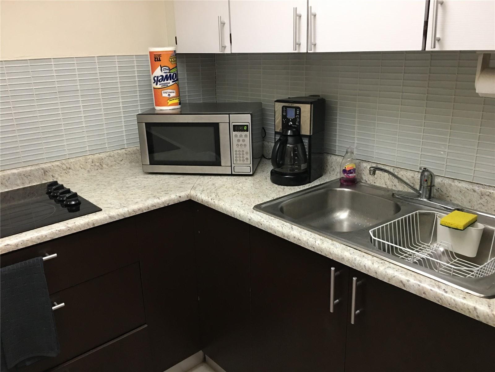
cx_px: 248
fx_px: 415
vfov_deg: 48.2
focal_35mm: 29
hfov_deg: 61.7
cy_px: 186
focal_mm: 4.15
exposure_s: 1/8
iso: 80
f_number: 2.2
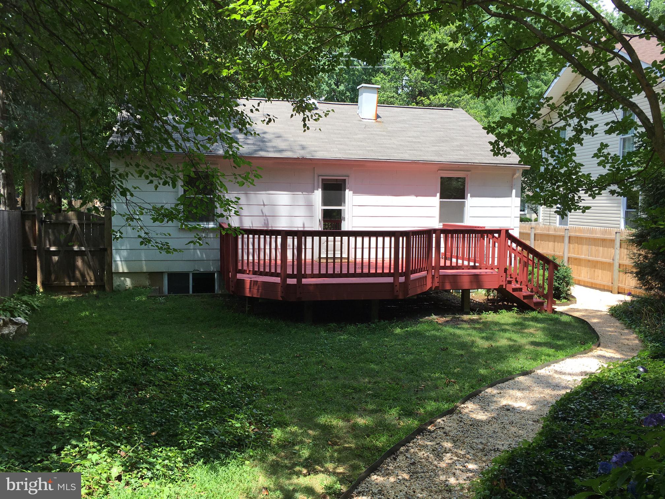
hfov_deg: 61.7
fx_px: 557
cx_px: 332
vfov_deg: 48.2
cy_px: 250
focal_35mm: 29
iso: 25
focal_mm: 4.15
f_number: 2.2
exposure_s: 1/530
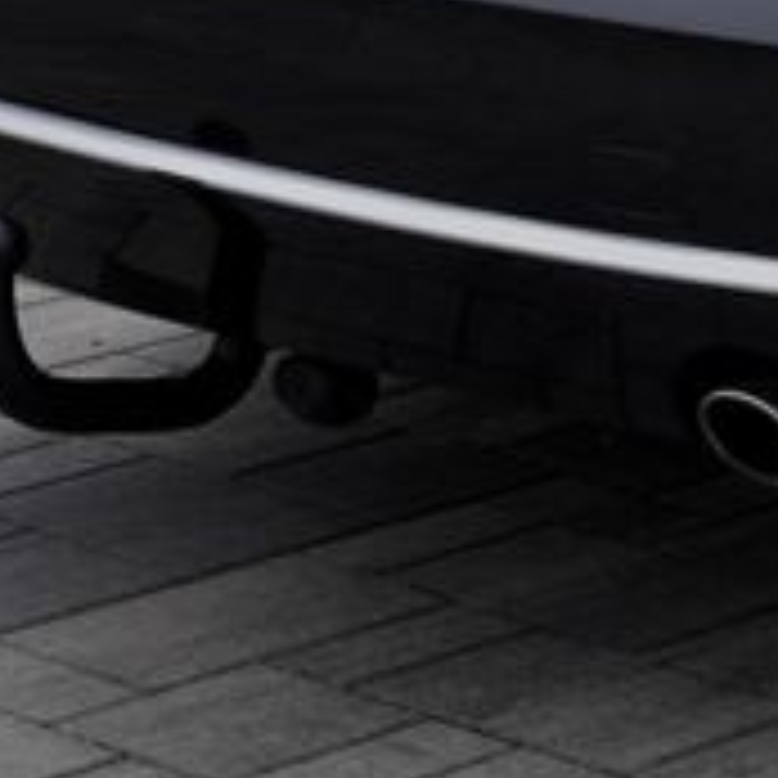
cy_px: -389
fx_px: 5492
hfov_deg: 7.8
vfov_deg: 7.9
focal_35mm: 216
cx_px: 1560
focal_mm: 43
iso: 100
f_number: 5.6
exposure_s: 1/200
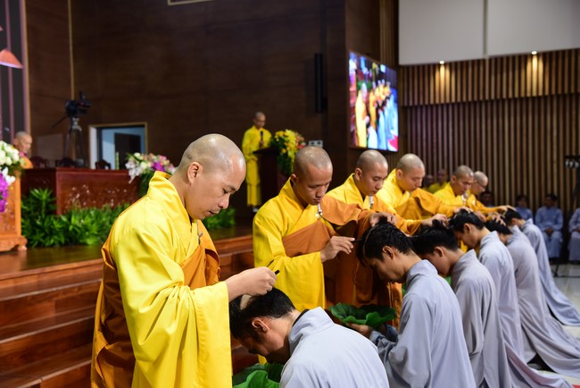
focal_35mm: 46
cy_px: 194
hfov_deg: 42.7
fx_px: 741
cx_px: 290
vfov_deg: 29.3
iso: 800
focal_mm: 46
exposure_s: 1/100
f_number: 4.5
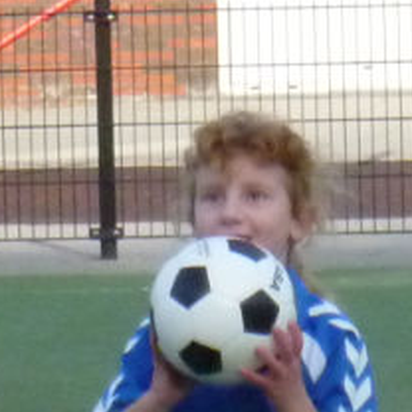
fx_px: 10086
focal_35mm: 749
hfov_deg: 2.3
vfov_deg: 2.3
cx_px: -123
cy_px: 63
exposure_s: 1/500
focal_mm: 19.5
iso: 400
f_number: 5.7
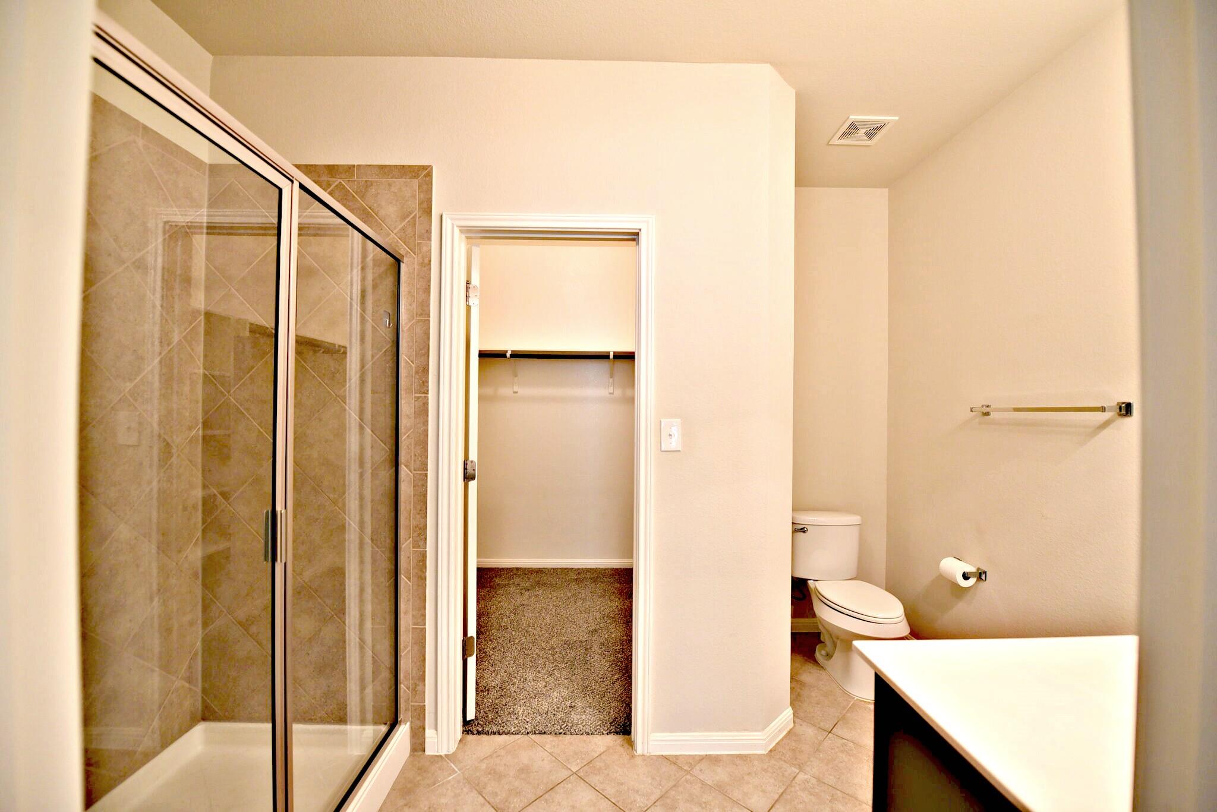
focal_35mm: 14
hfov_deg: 104.2
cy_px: 406
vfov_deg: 81.3
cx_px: 608
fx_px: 473
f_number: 3.2
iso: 800
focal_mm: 14
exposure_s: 1/60
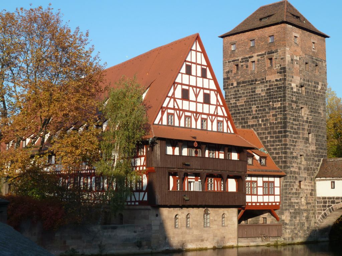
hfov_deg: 32.7
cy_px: 128
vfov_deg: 24.8
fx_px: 583
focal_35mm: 59
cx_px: 171
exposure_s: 1/320
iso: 80
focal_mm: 9.7
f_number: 3.9
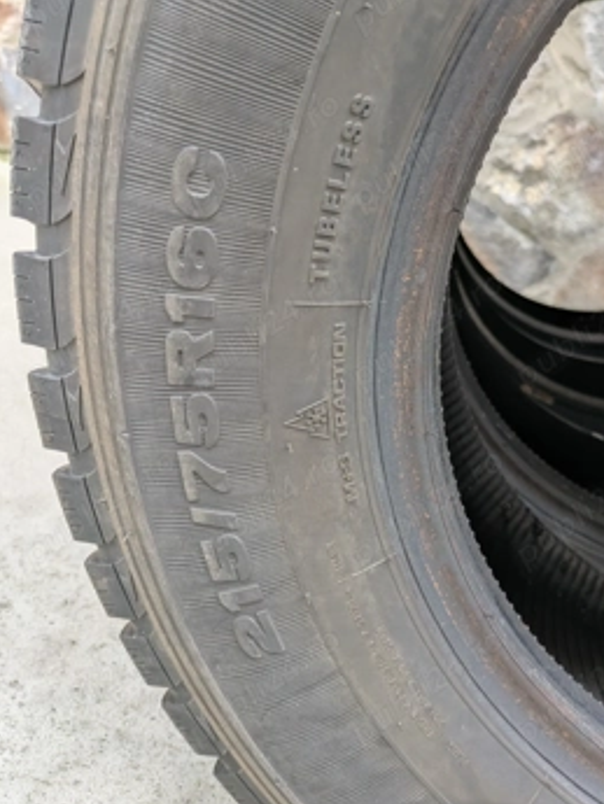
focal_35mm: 29
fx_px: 674
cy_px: 368
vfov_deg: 61.5
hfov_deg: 48.1
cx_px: 345
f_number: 1.89
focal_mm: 5.43
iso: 104
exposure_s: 1/100
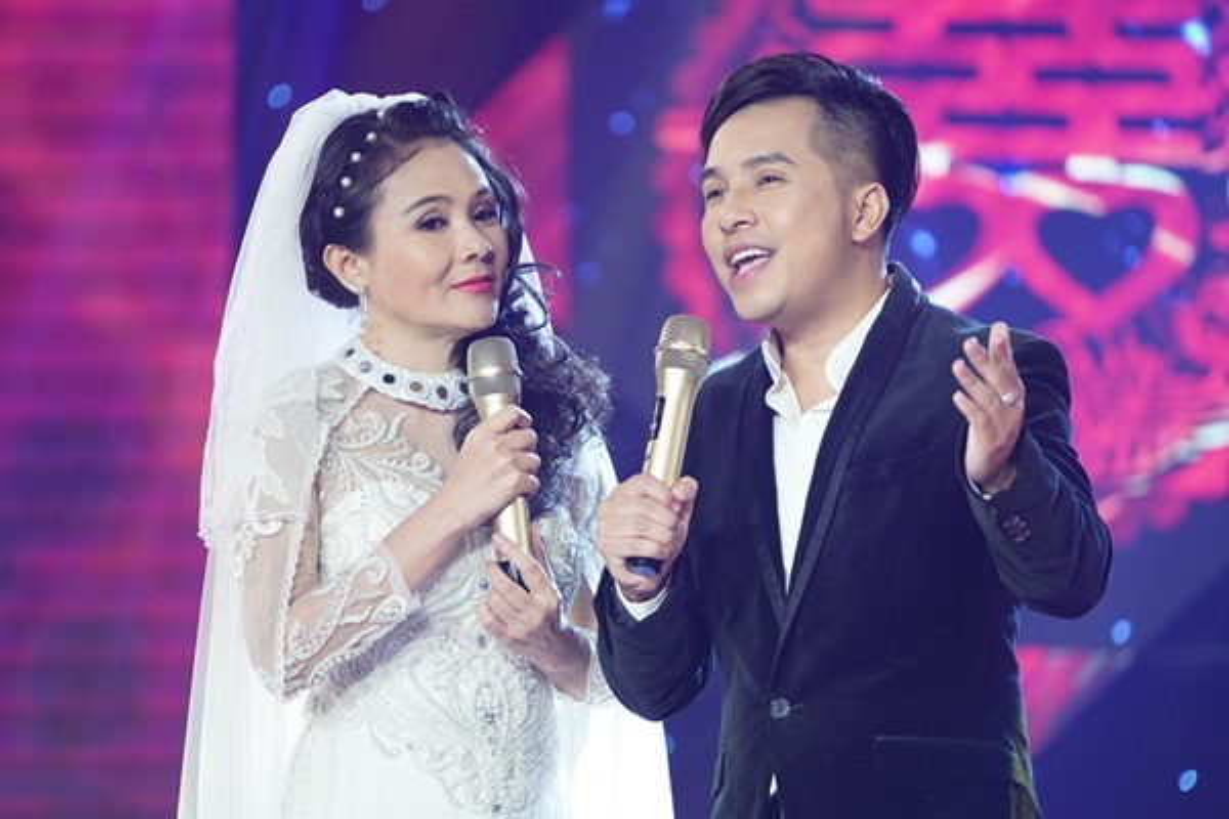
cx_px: 614
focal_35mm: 200
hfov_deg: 10.3
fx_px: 6827
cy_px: 410
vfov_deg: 6.9
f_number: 4
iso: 2500
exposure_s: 1/160
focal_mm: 200
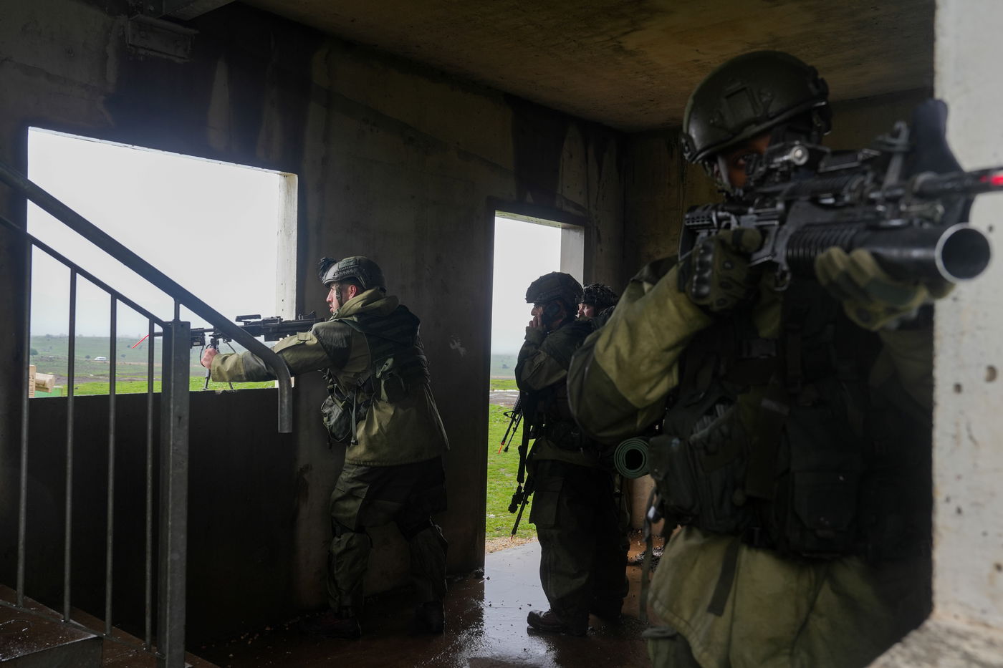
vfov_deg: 41.1
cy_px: 334
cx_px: 502
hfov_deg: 58.7
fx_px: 891
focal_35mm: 32
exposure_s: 1/200
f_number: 5.6
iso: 400
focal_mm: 32
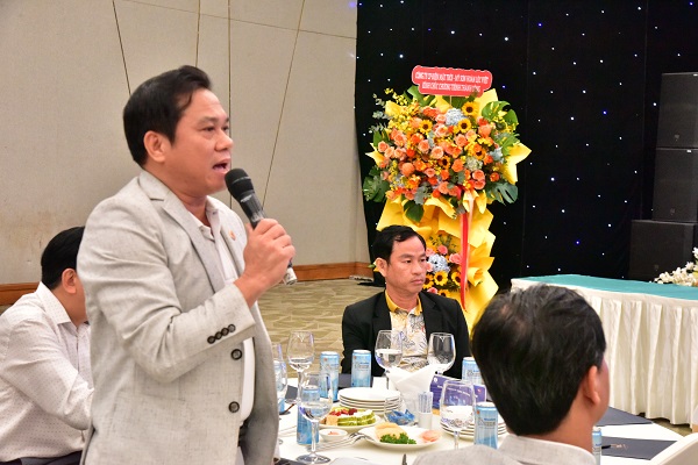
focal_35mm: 62
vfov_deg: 21.9
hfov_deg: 32.4
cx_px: 349
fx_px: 1202
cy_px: 232
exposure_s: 1/60
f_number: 10
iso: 7200
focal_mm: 62
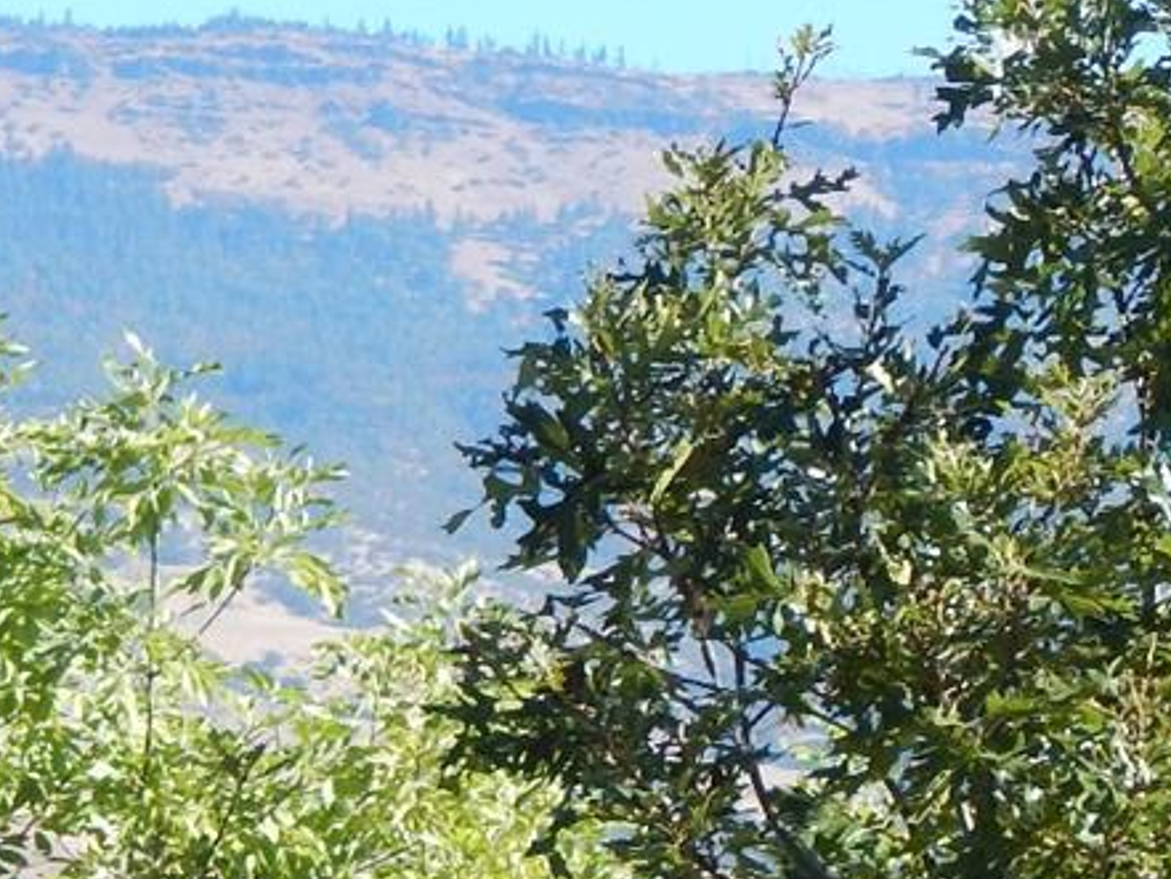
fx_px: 9779
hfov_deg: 6.8
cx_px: 90
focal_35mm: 289
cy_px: 837
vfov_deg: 5.1
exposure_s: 1/400
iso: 125
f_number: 4.3
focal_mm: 15.3
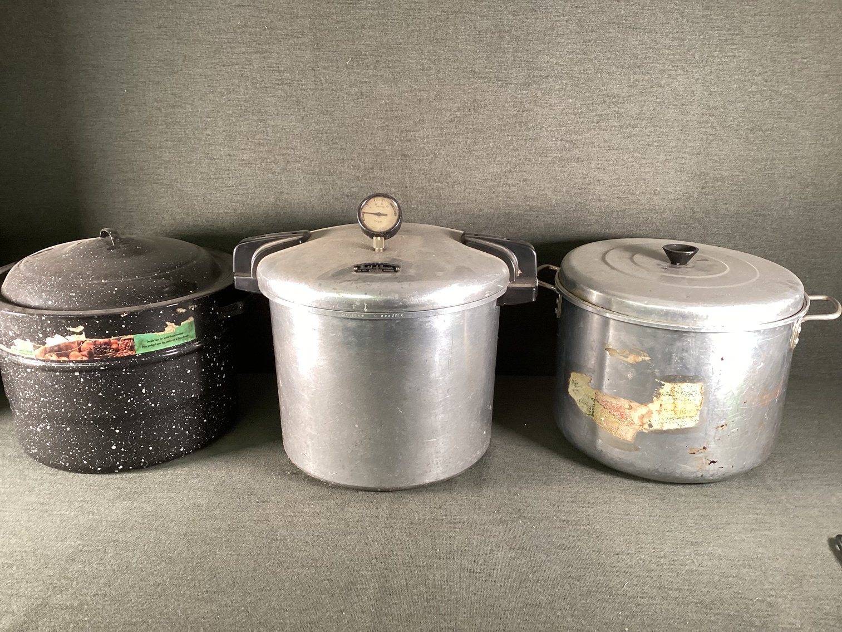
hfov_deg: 58.3
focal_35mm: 31
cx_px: 421
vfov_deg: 45.4
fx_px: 754
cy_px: 316
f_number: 2.4
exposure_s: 1/60
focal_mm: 3.3
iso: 160
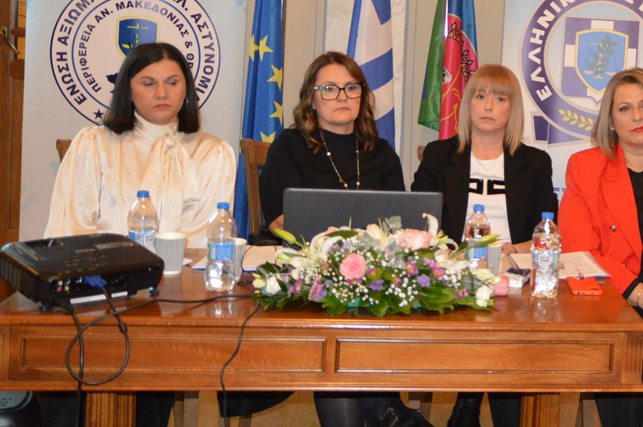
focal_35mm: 60
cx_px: 584
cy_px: 102
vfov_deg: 22.4
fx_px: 1070
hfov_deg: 31.8
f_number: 3
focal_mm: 21
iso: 1800
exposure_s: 1/60
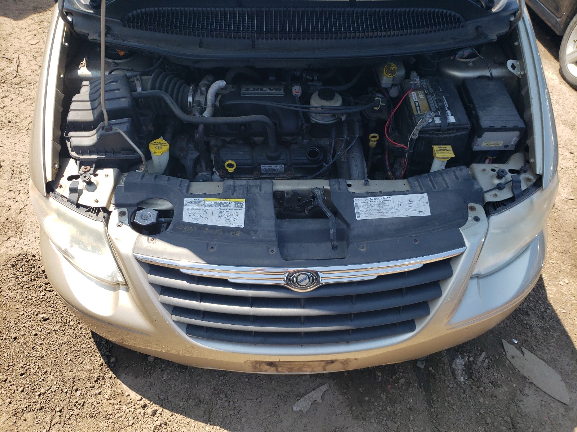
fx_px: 433
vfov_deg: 53.1
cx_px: 288
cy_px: 216
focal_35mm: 26
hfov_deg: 67.3
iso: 50
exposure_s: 1/1111
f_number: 1.5
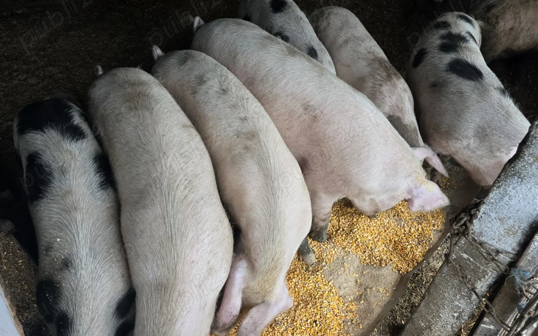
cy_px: 155
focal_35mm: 25
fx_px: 366
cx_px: 270
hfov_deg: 72.6
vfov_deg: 49.2
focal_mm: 6.3
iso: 320
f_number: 1.7
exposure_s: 1/100
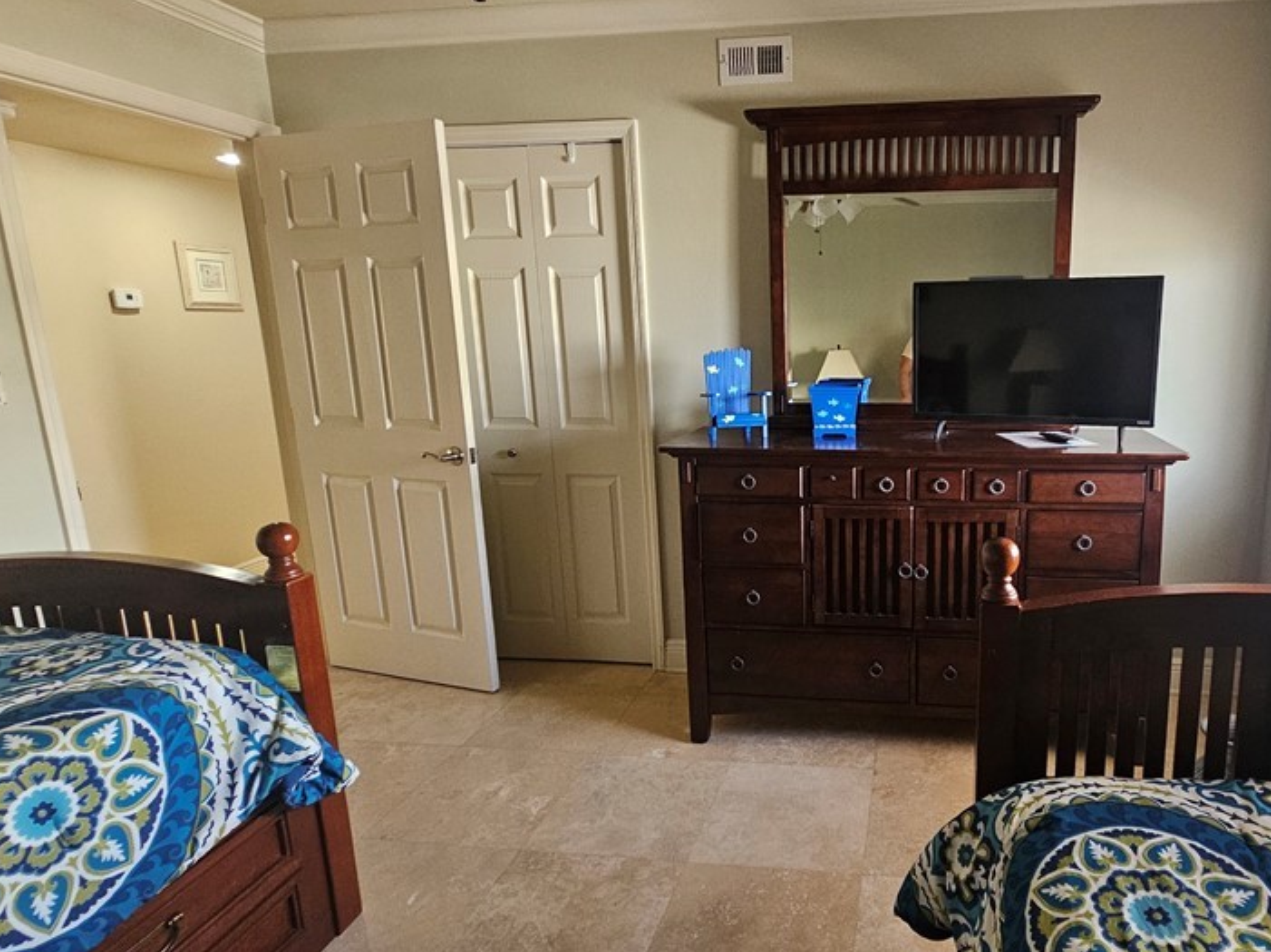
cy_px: 461
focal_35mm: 19
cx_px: 841
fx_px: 697
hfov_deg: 82.0
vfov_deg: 68.6
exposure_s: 1/77
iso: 400
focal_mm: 2.2
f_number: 2.2
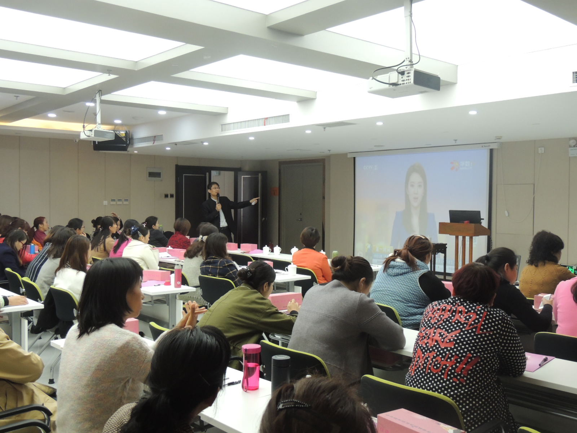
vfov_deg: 40.7
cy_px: 216
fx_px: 583
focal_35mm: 35
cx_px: 288
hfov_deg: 52.6
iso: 400
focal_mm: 6.2
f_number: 3.3
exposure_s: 1/50
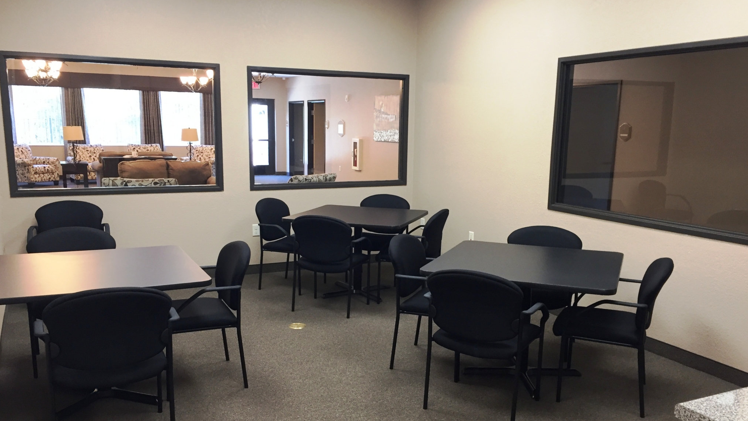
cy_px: 250
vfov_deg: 36.6
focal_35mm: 32
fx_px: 635
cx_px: 371
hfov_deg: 61.0
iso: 100
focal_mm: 4.15
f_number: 2.2
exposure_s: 1/30
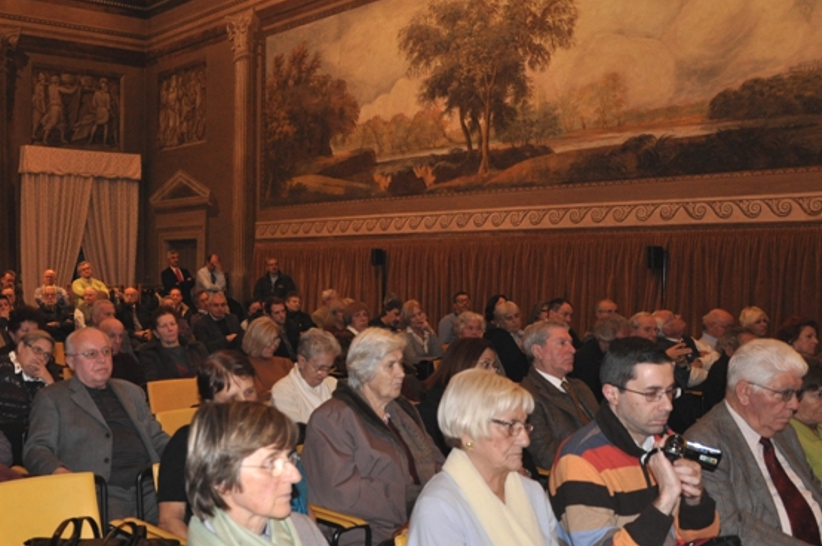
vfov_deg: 34.0
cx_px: 233
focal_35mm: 39
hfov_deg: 48.2
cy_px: 338
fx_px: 889
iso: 800
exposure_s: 1/60
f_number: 3.5
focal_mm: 18
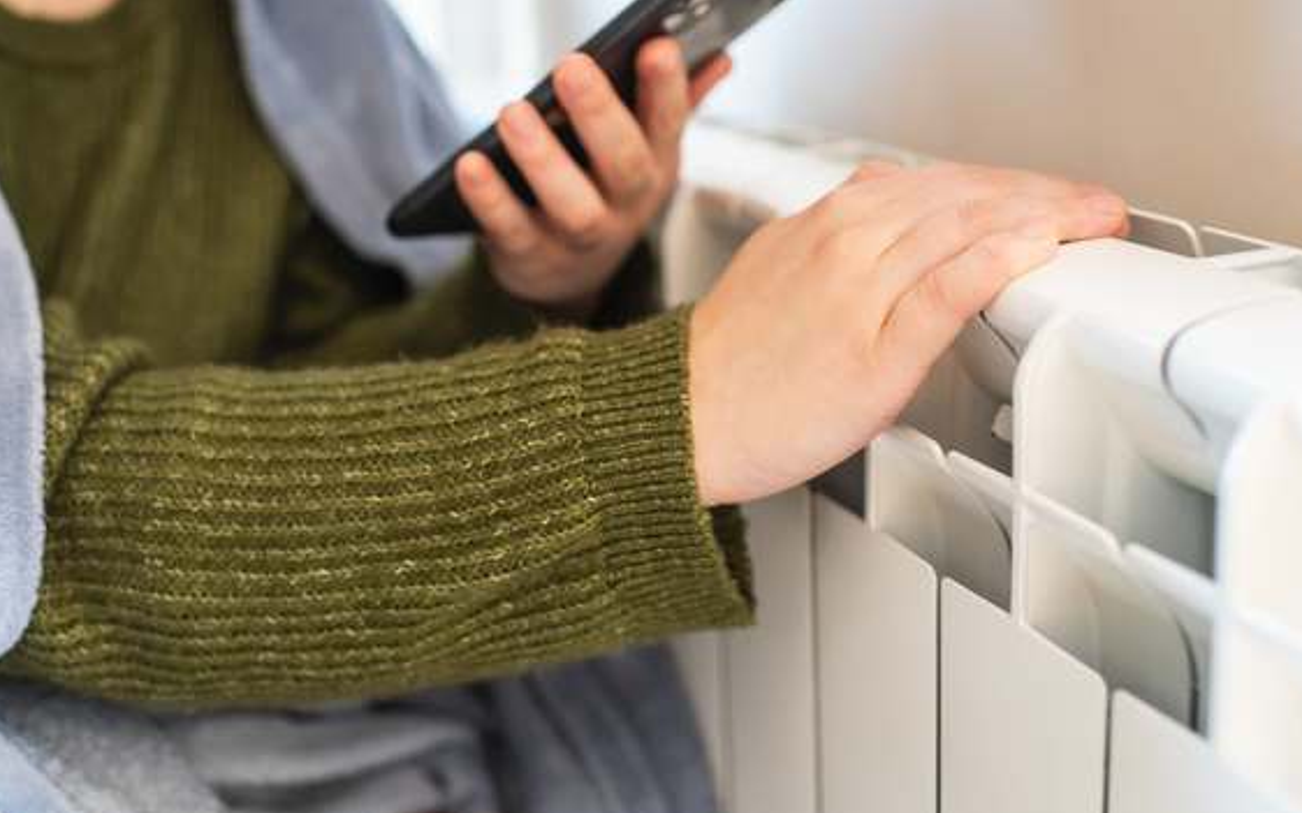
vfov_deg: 28.0
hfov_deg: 43.5
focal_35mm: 46
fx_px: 1632
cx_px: 644
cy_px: 369
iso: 1000
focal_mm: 35
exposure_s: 1/60
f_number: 2.8
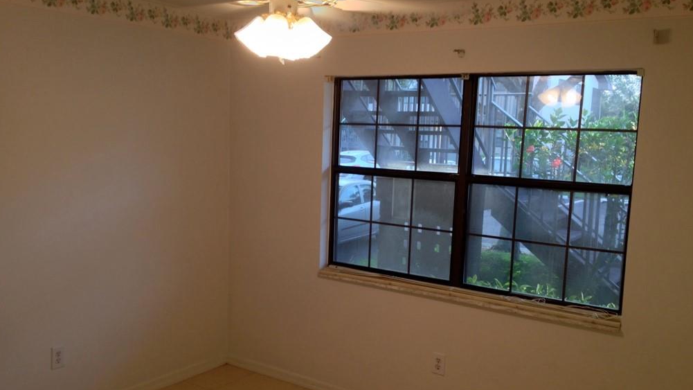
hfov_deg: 51.6
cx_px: 349
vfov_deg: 30.4
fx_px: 717
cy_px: 219
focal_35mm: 39
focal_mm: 4.28
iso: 64
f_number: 2.4
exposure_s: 1/30
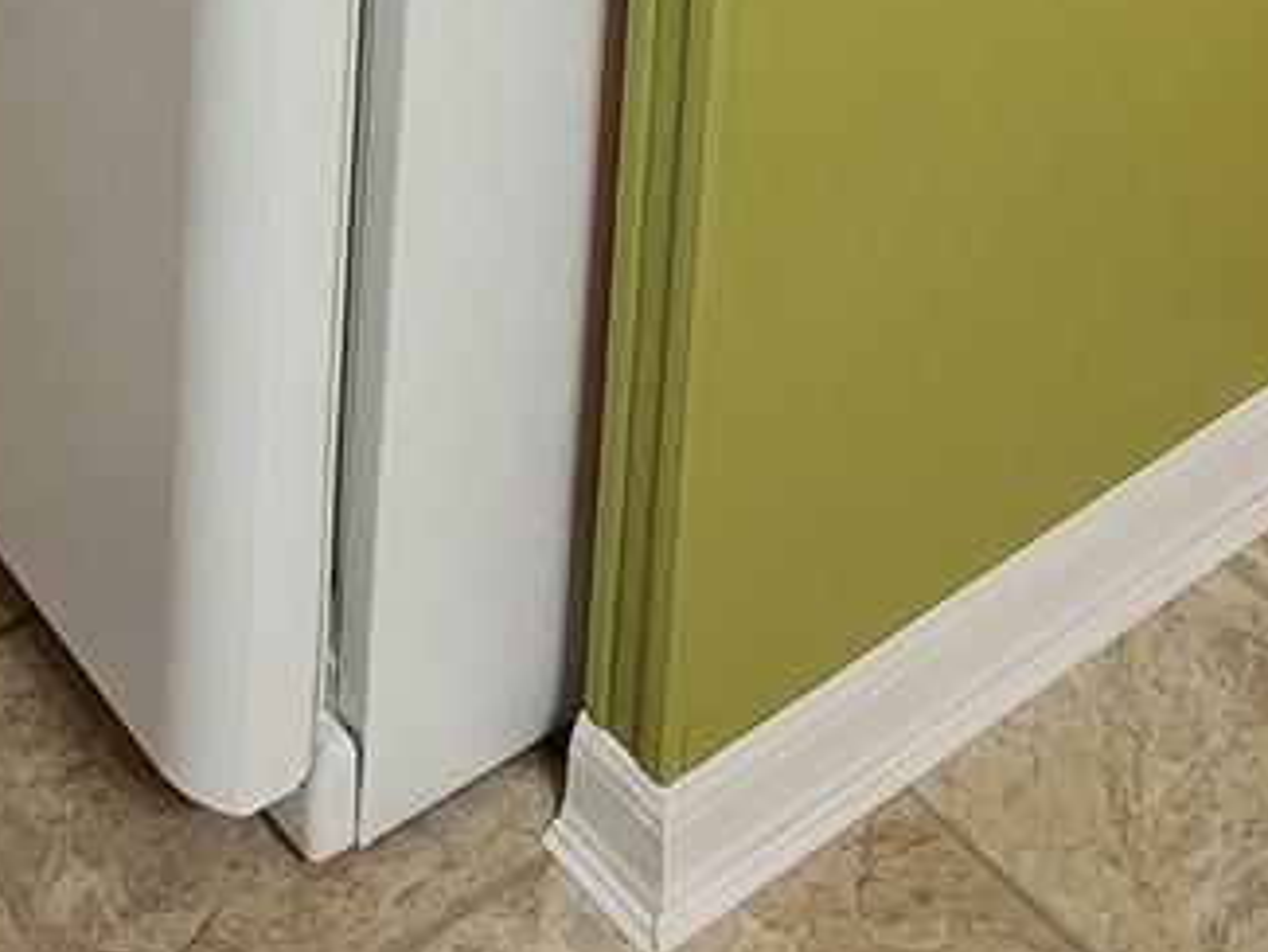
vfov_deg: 16.7
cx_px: 316
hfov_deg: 29.8
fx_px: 2345
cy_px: -991
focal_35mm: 64
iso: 400
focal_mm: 2.2
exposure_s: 1/60
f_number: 2.2
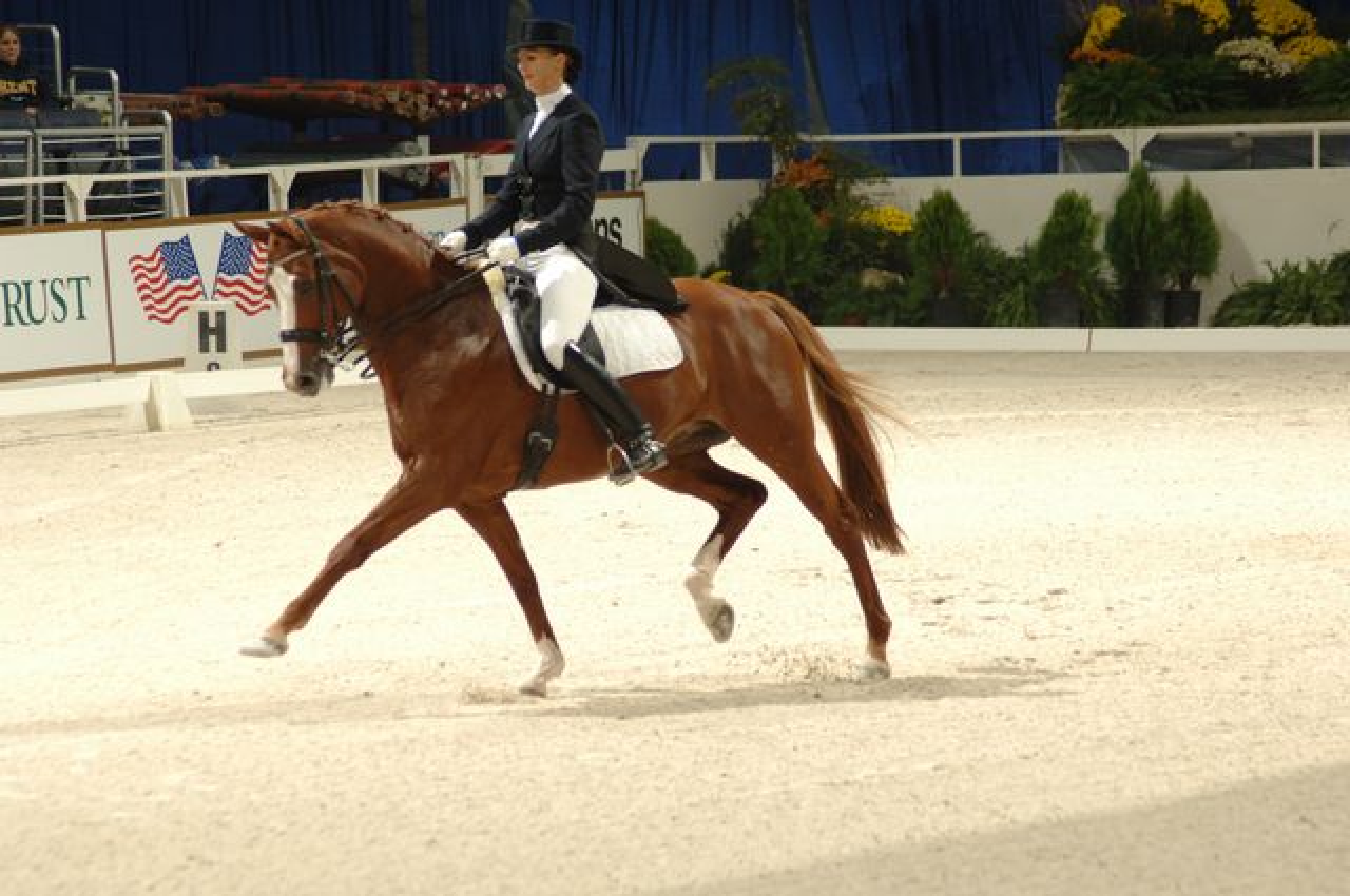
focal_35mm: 270
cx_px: 675
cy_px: 448
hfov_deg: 7.6
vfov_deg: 5.1
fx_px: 10112
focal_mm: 180
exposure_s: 1/250
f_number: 5.6
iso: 400
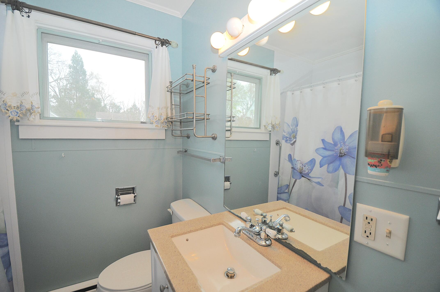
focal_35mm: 15
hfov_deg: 100.5
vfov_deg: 77.2
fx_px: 183
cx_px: 220
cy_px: 146
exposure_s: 1/160
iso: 400
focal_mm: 10
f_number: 3.5
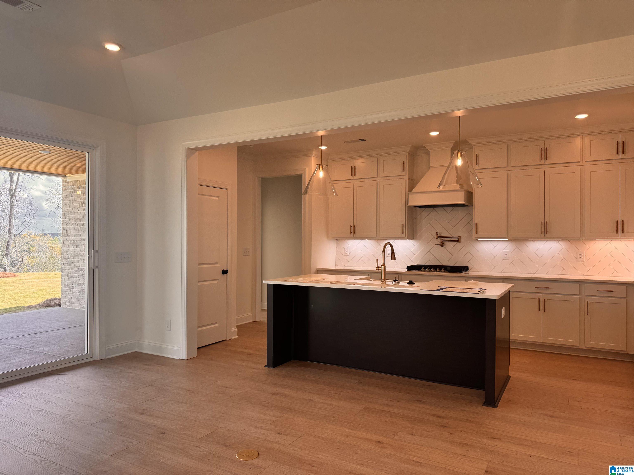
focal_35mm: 24
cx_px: 317
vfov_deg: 56.8
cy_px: 238
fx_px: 440
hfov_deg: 71.6
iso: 64
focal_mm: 6.76
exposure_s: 1/225
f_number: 1.78
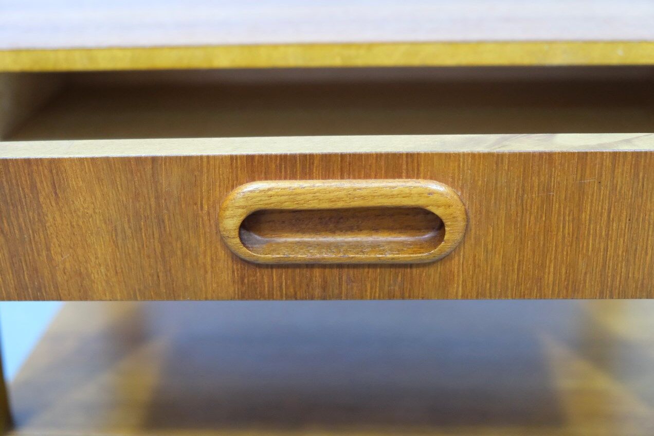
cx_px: 327
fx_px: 854
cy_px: 218
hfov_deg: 41.9
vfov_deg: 28.6
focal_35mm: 47
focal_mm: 31.5
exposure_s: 1/45
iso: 3200
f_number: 3.6
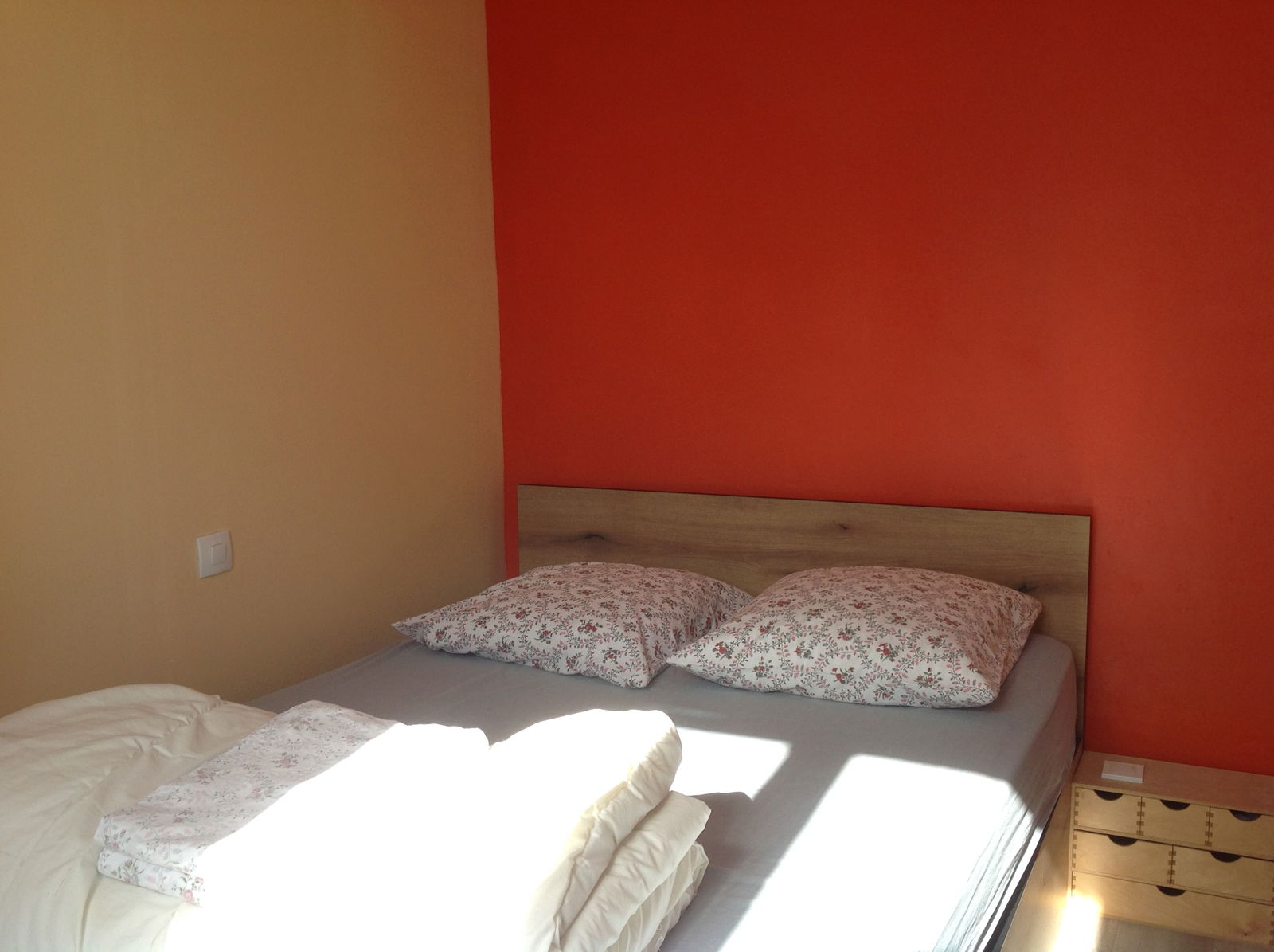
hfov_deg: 52.7
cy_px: 476
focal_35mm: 35
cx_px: 637
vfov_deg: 40.6
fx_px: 1286
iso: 50
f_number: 2.4
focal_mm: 4.28
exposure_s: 1/267
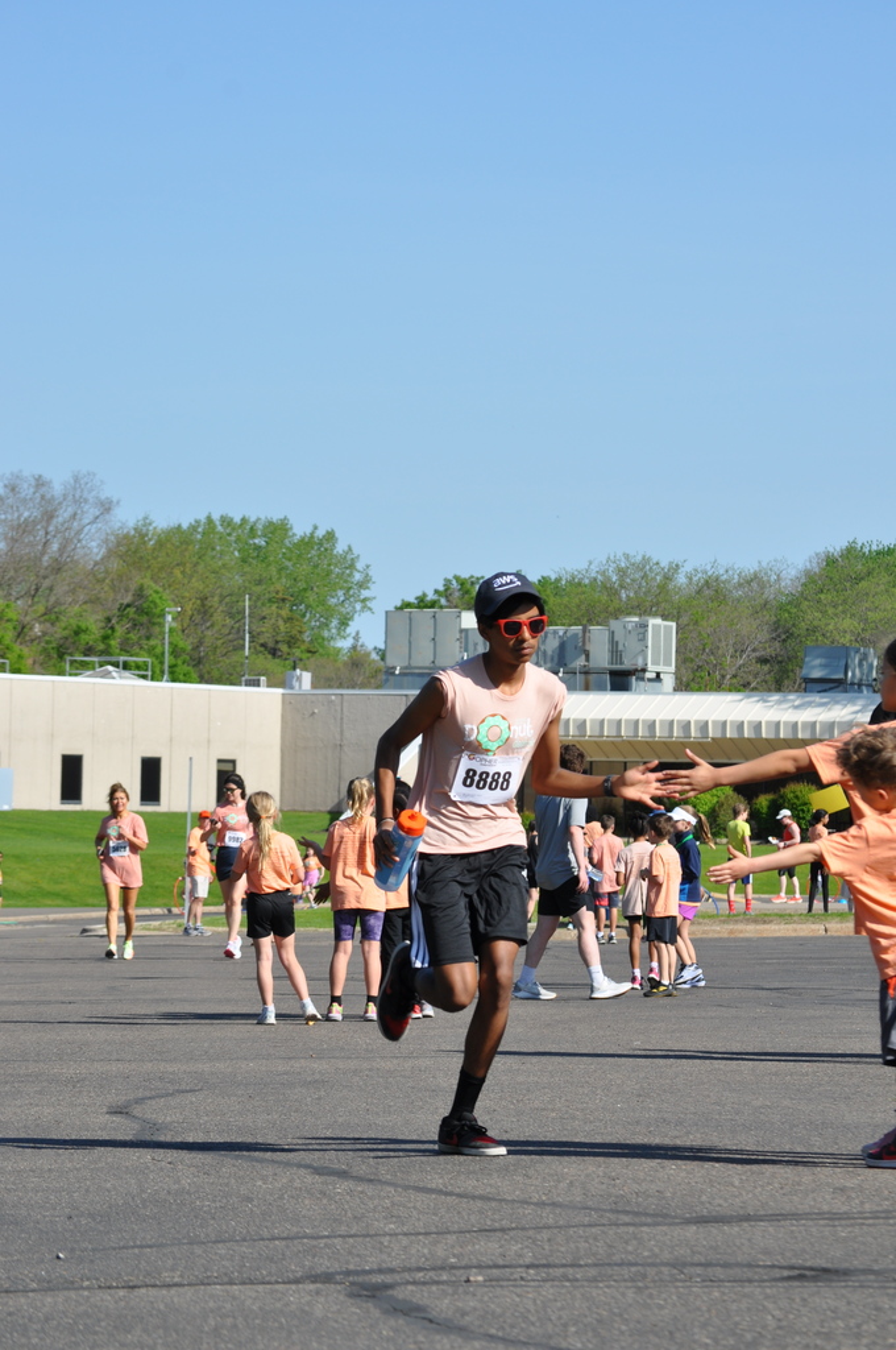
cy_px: 675
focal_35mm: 138
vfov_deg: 14.9
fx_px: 5166
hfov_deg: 9.9
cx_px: 448
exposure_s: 1/400
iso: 200
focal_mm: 92
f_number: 10
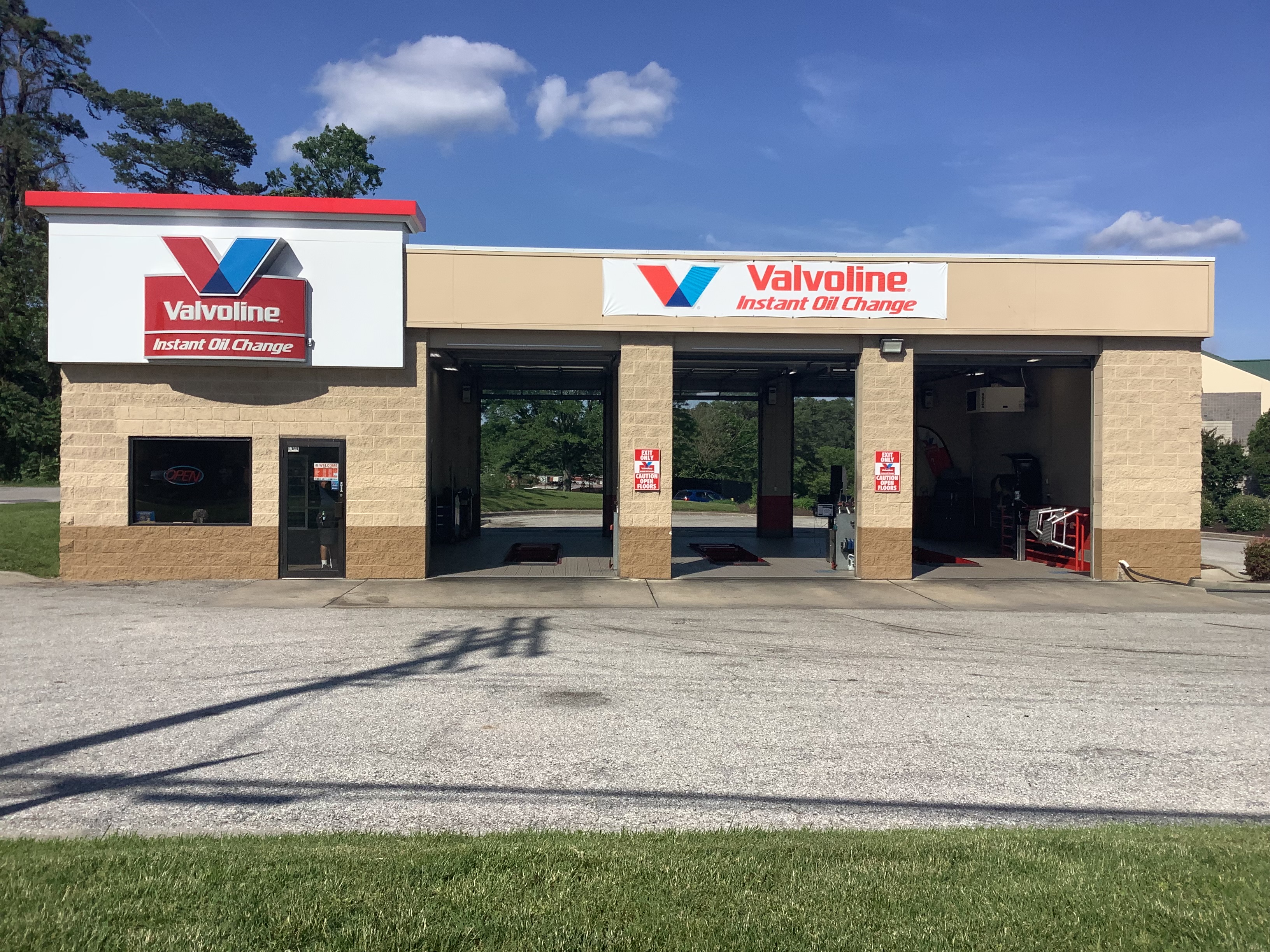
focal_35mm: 31
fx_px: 1137
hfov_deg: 58.4
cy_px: 476
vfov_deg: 45.4
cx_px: 635
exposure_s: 1/2262
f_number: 2.4
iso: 25
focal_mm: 3.3
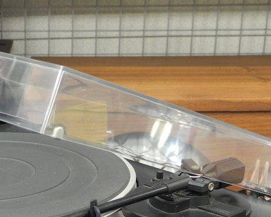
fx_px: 842
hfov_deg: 18.0
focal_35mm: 105
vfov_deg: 14.5
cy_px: 215
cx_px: 24
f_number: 3.5
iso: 400
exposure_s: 1/20.4
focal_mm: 10.7
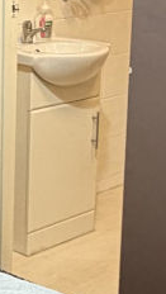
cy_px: 129
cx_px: -25
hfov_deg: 11.4
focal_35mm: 105
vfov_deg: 20.3
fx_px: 819
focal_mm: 2.22
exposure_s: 1/50
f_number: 2.2
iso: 250
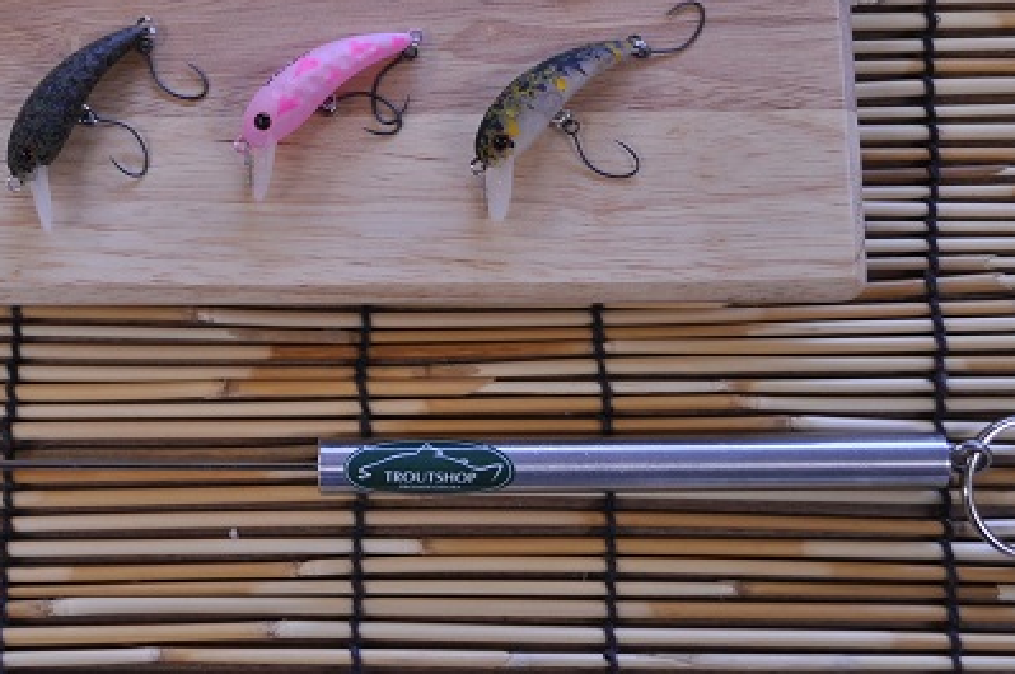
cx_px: 326
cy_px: 165
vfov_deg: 21.3
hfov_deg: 31.6
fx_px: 1774
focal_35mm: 63
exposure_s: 1/50
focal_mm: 26
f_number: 4.2
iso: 250
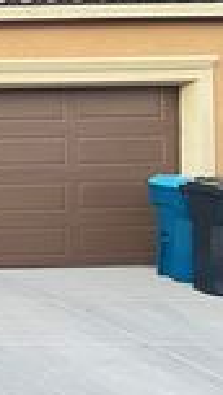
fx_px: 973
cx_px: -366
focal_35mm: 93
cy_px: 194
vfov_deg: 22.9
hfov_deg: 10.6
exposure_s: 1/60
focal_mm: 5.7
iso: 320
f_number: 1.5
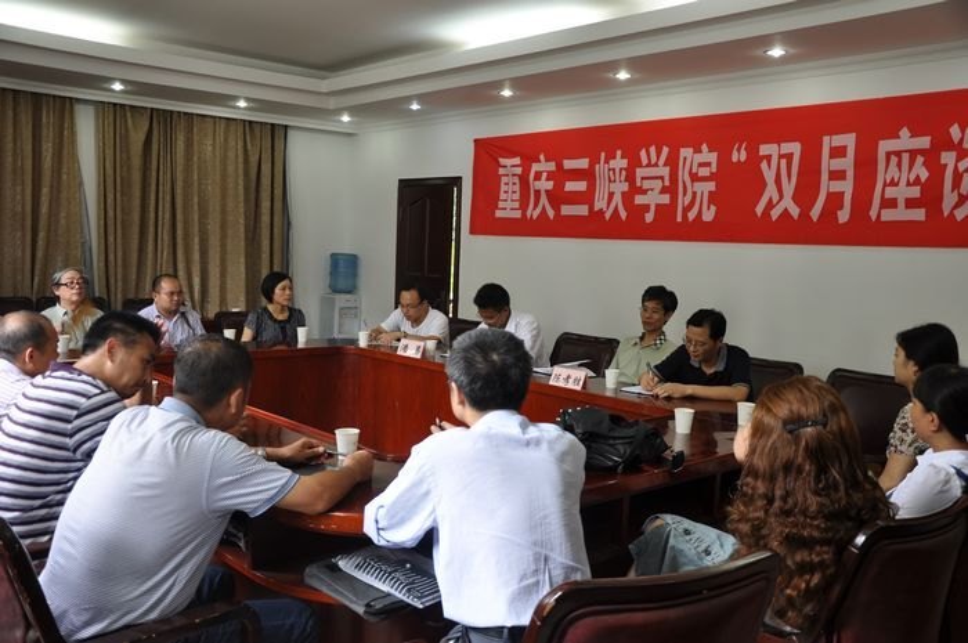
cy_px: 322
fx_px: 886
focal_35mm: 33
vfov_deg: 39.9
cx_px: 484
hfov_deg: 57.3
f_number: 3.8
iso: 200
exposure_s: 1/20
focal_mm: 22
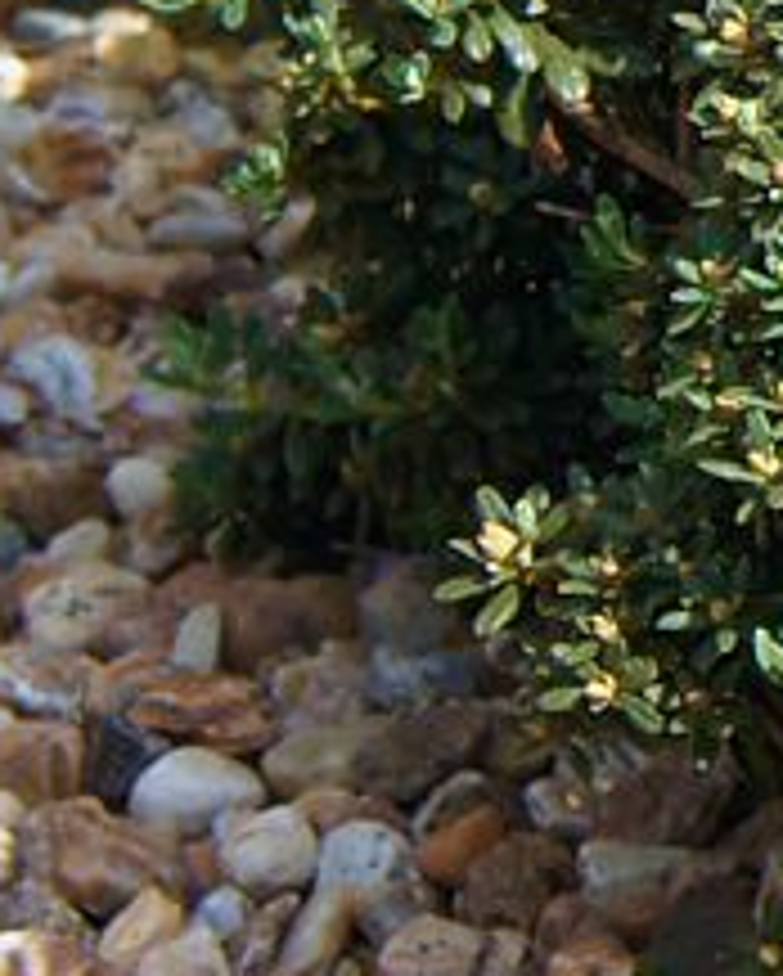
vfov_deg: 7.0
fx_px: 7919
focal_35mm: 274
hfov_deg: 5.3
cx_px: 2552
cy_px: -315
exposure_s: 1/250
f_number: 8
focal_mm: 33
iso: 200
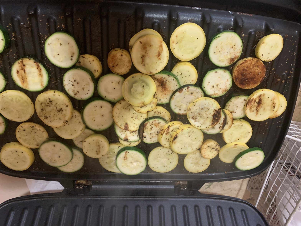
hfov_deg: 67.3
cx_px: 150
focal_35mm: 26
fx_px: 226
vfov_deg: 53.1
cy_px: 113
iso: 500
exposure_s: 1/30
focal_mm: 4.25
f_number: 1.8
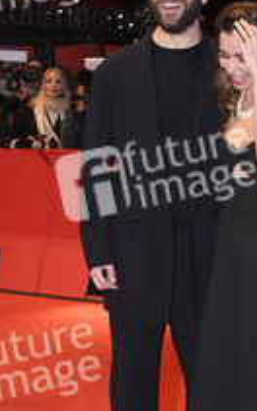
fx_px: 997
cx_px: 212
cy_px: 273
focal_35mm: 89
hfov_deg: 14.6
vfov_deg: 23.2
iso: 1250
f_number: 5.6
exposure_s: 1/200
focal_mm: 46
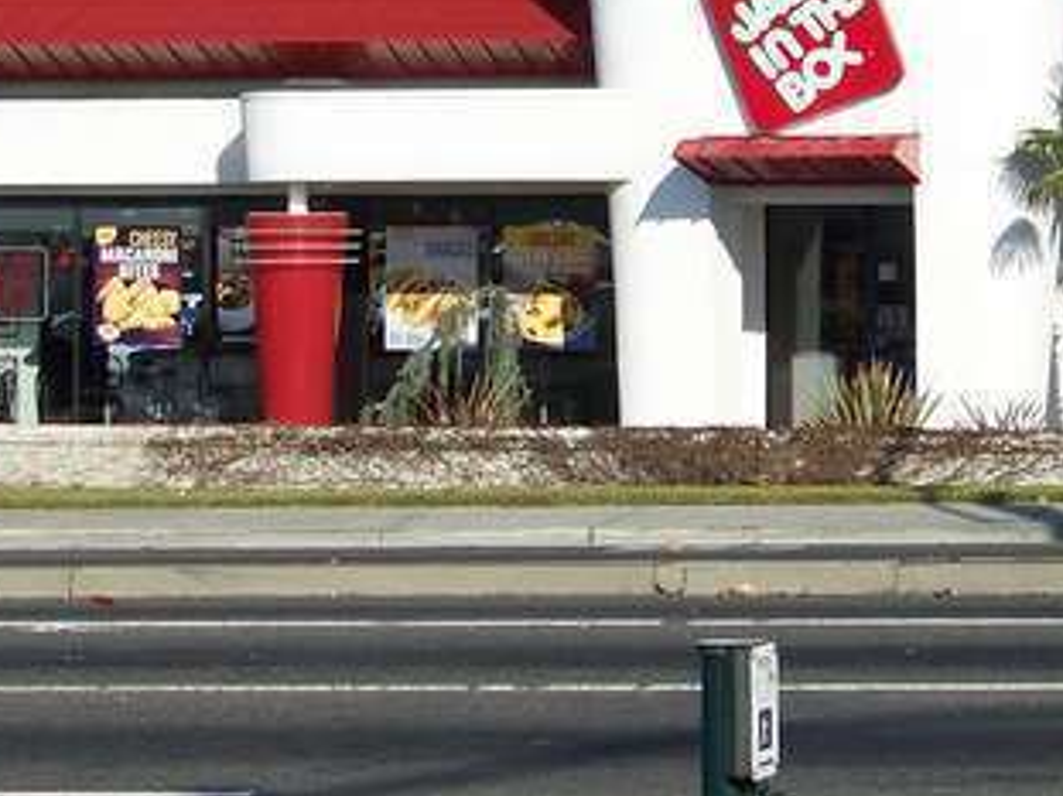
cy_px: 130
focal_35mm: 180
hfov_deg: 11.0
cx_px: 605
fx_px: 5525
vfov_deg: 8.2
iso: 64
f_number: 4.5
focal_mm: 11.7
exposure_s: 1/500
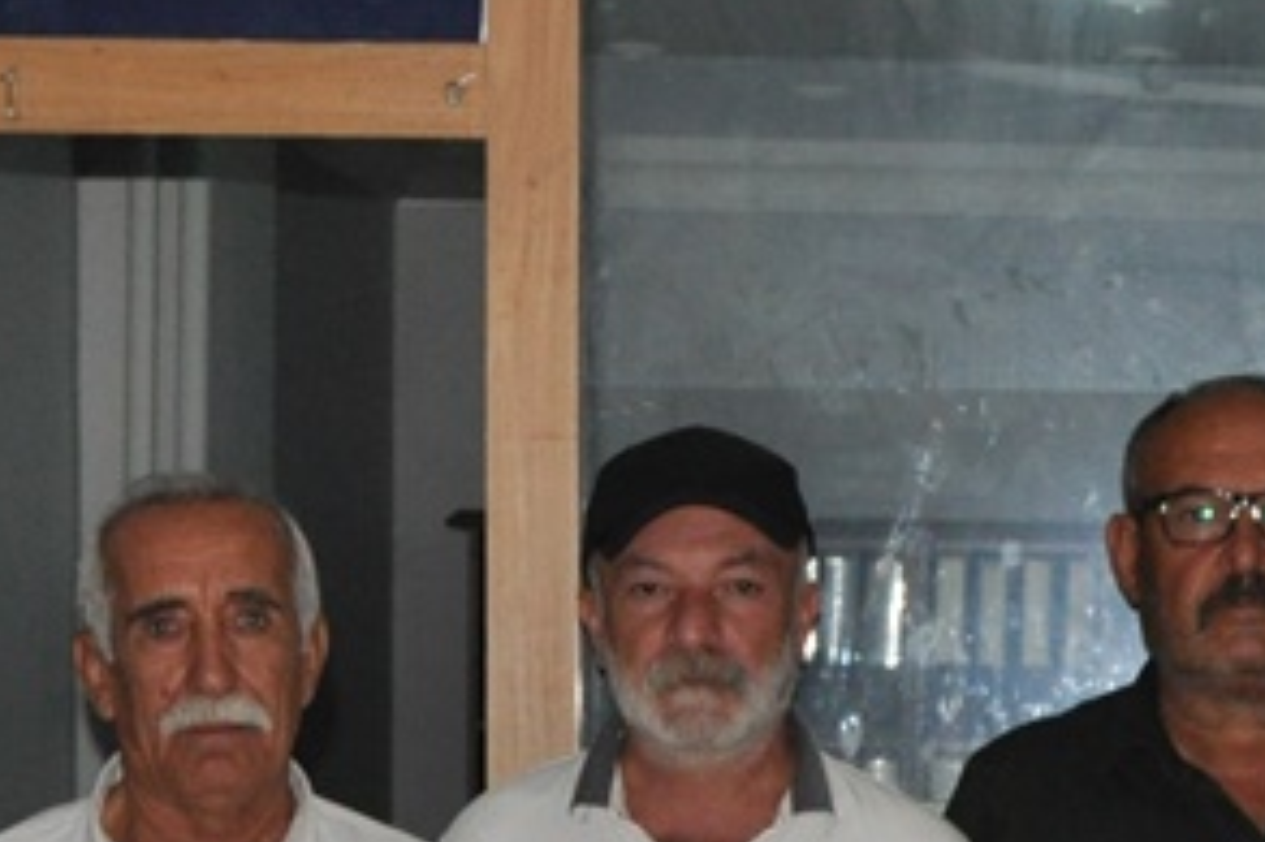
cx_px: 1649
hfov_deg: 11.0
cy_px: 1425
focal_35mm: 182
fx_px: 6391
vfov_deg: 7.4
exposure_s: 1/60
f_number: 4
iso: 800
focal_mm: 26
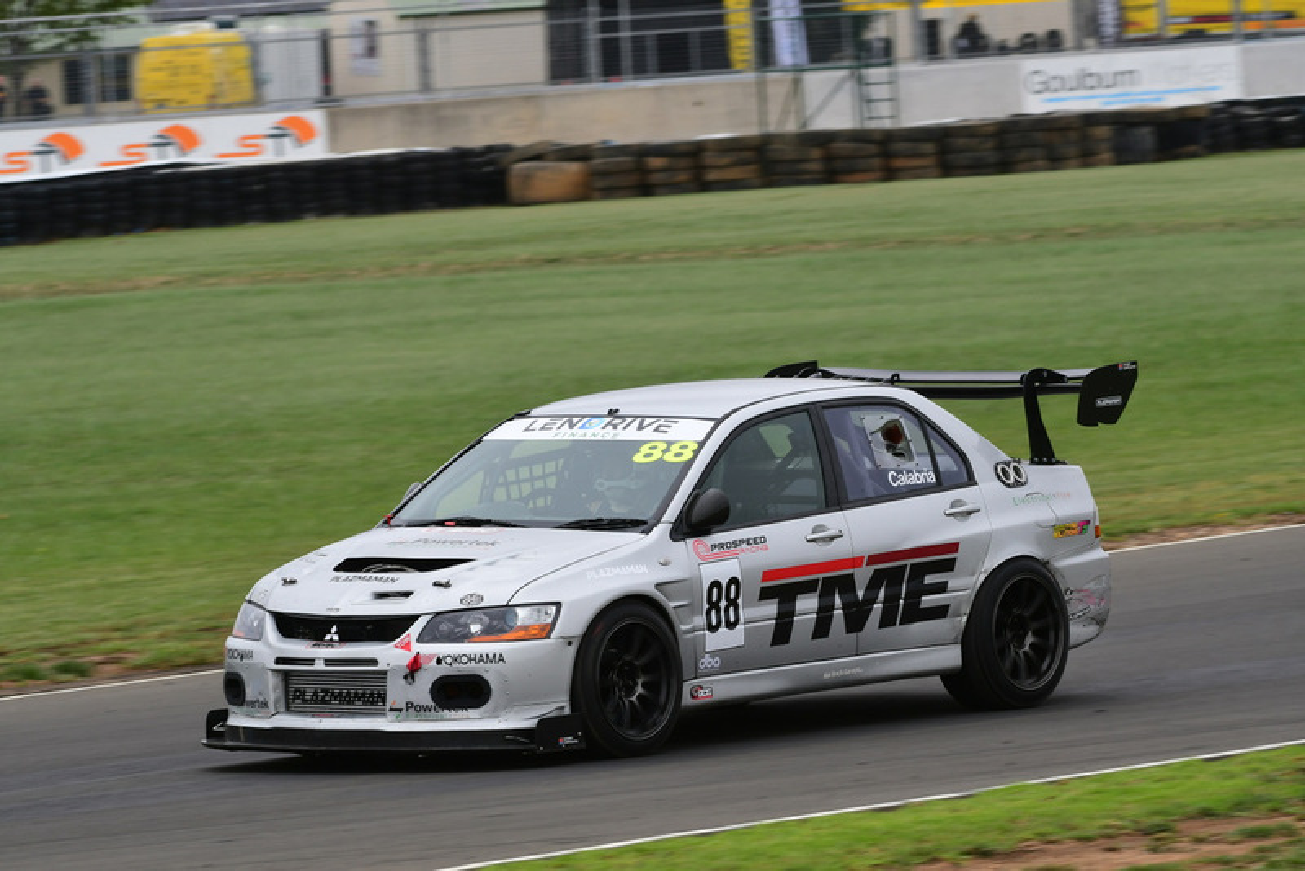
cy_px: 436
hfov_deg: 6.5
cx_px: 652
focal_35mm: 315
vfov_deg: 4.4
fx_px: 11422
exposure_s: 1/320
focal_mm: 210
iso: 320
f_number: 10
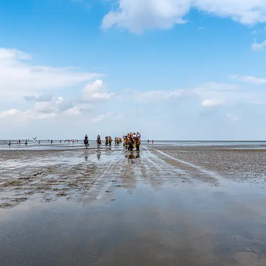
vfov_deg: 42.8
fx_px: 339
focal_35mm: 39
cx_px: 116
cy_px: 133
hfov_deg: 42.7
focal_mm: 30
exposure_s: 1/320
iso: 100
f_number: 8
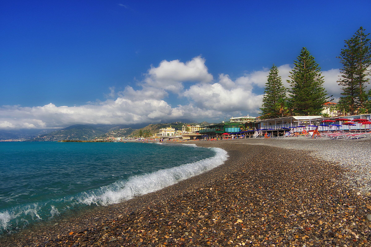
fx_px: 278
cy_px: 124
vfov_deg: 47.9
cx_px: 186
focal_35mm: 27
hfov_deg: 67.4
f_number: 8
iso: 200
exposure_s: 1/250
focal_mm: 18
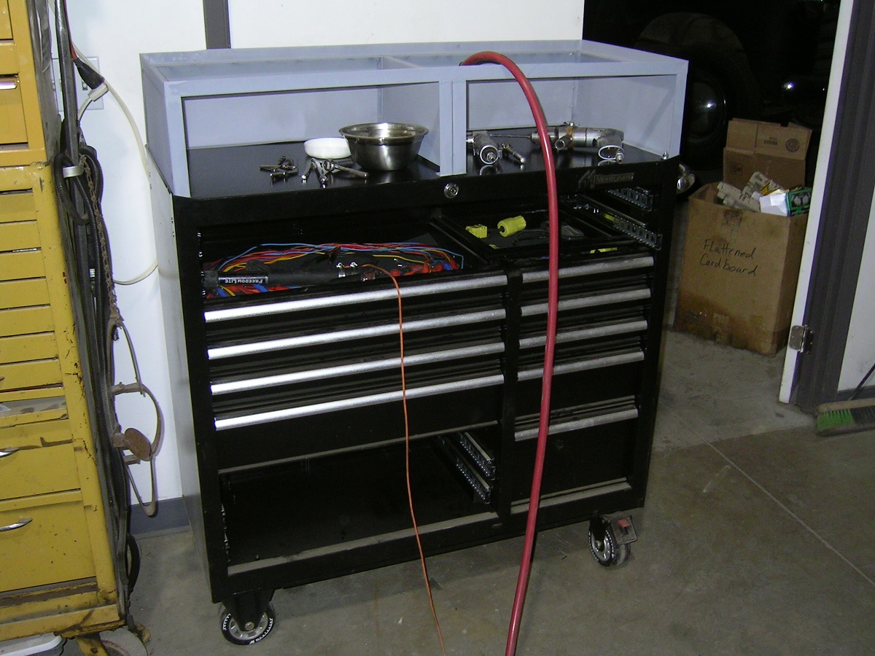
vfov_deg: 39.7
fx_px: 910
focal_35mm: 36
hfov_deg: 51.4
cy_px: 328
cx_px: 438
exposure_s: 1/30
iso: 100
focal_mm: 5.6
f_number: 2.8
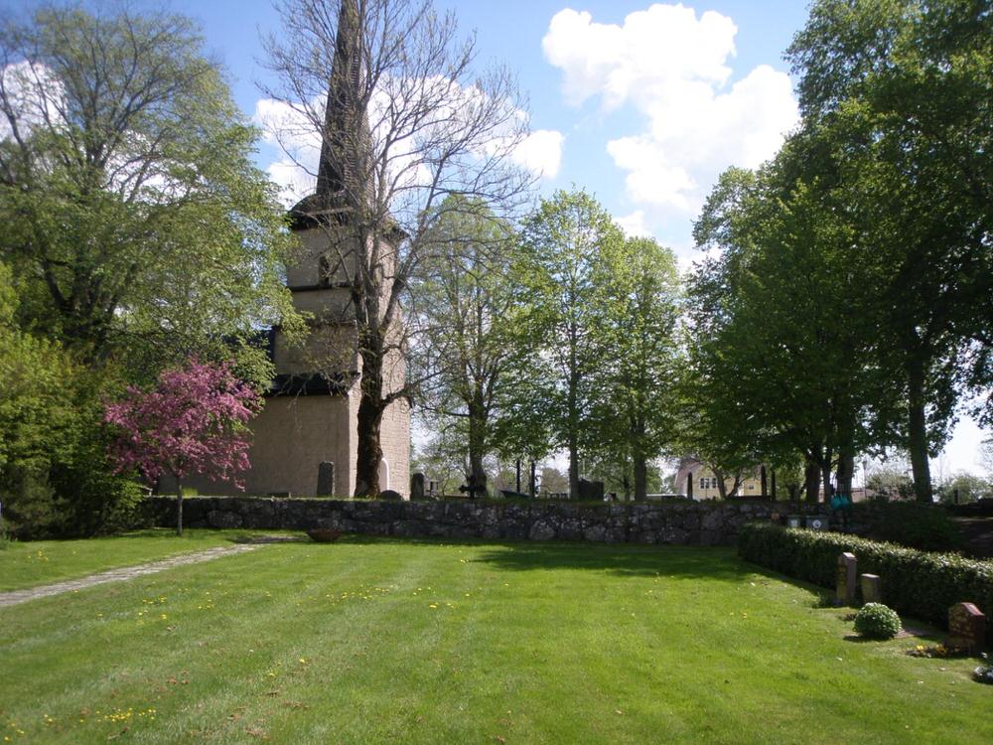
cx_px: 496
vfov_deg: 37.7
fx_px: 1090
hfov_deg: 49.0
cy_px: 372
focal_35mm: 38
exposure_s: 1/250
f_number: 4.5
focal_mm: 6.7
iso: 50
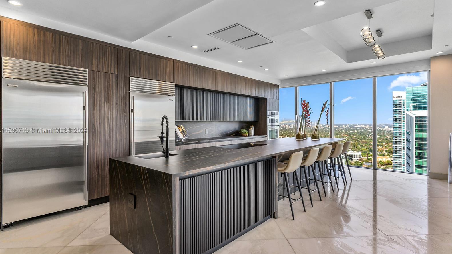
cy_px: 131
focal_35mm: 18
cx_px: 224
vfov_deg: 61.0
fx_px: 216
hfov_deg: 92.7
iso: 400
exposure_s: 1/250
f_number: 8
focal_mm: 17
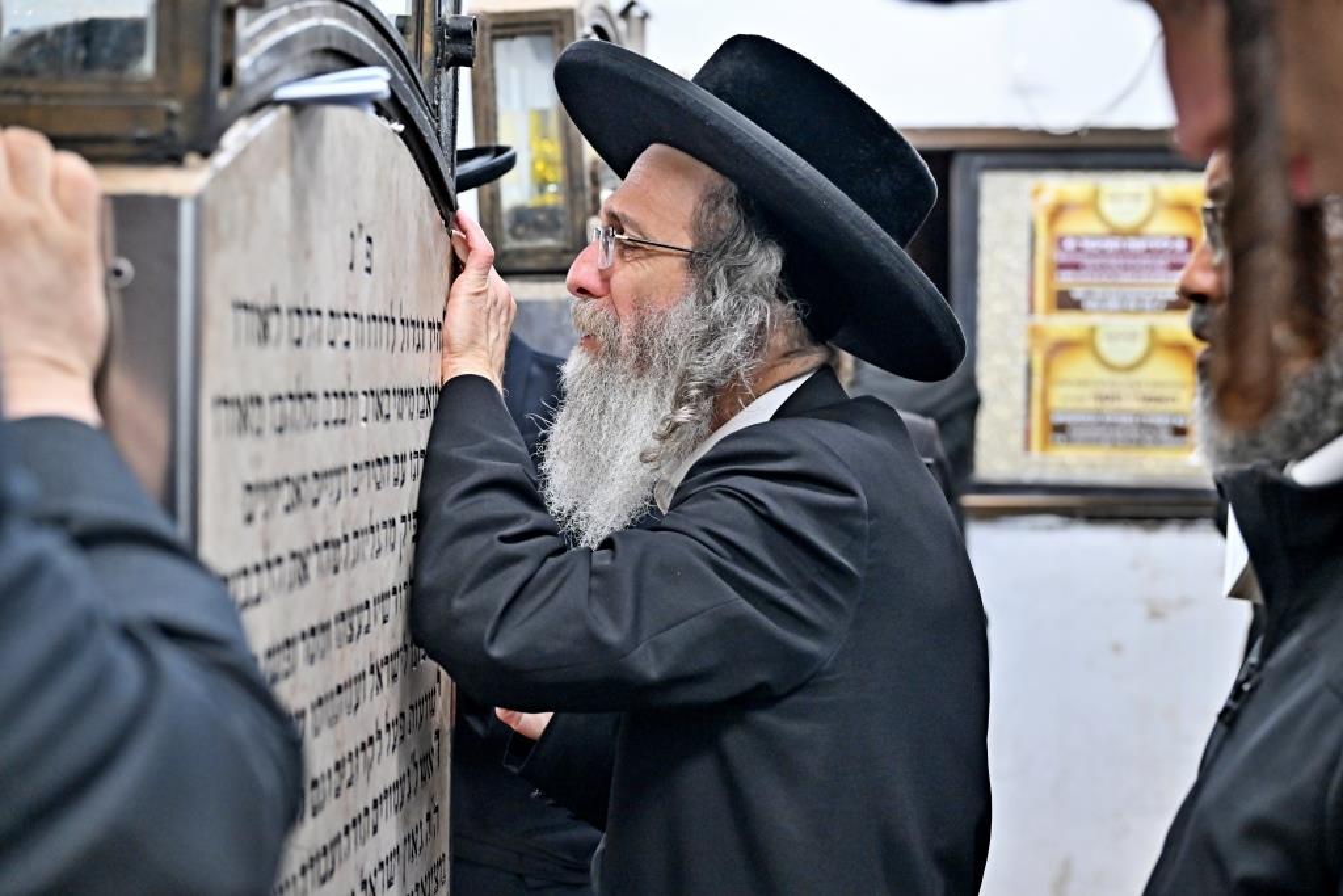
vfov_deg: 22.3
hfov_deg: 32.9
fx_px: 2276
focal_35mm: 61
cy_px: 448
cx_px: 672
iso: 1600
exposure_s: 1/250
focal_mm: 61
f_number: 4
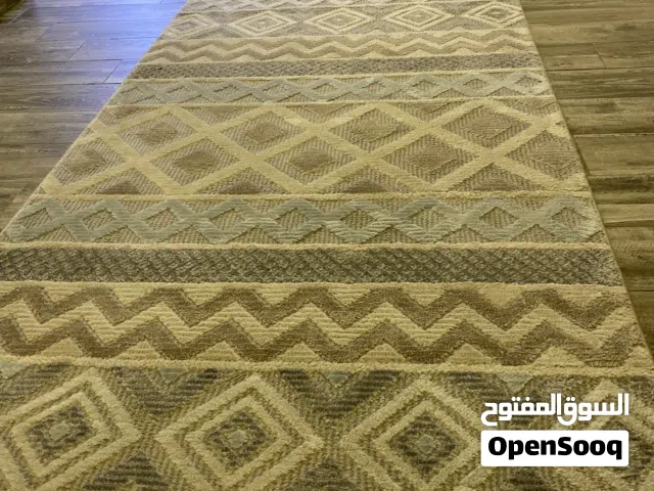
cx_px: 327
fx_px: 491
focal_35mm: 26
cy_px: 246
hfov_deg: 67.3
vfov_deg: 53.1
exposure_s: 1/50
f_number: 1.8
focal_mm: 4.25
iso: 320
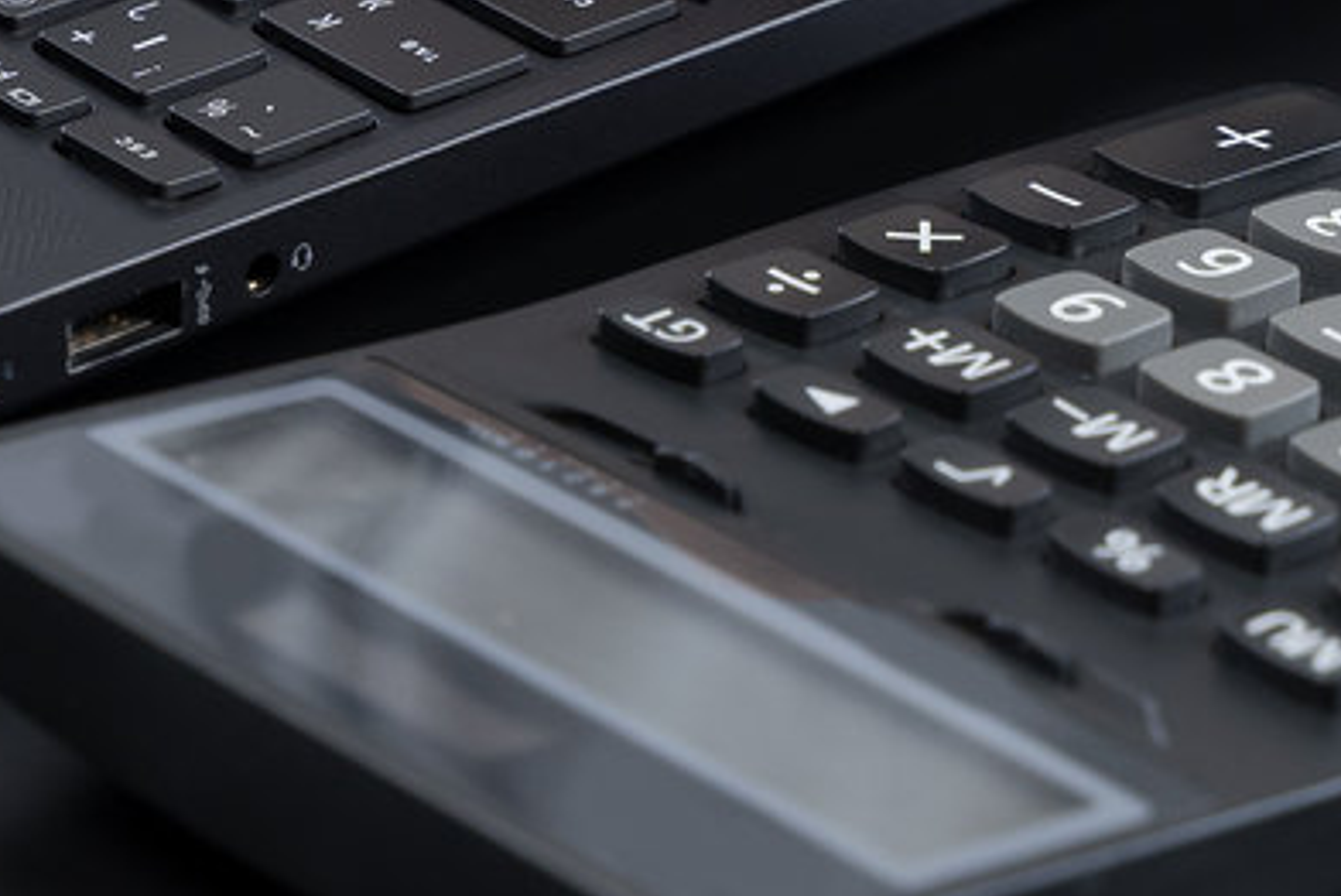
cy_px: -422
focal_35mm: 257
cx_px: 3
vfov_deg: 5.3
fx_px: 9580
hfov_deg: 8.0
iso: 400
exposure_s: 1/200
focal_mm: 63
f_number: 4.5
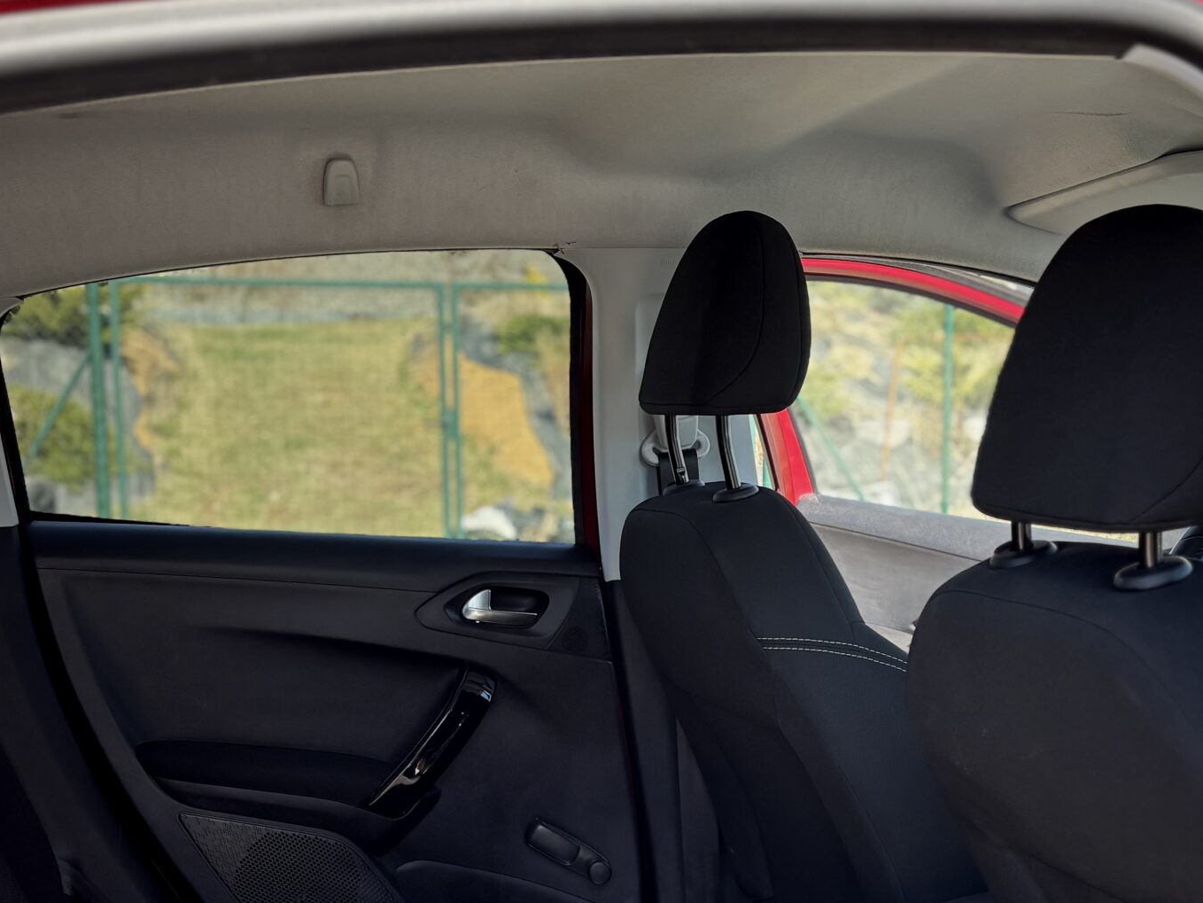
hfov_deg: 38.9
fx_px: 1703
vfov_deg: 29.3
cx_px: 654
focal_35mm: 49
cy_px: 660
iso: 50
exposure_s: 1/390
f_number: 1.6
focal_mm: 5.96
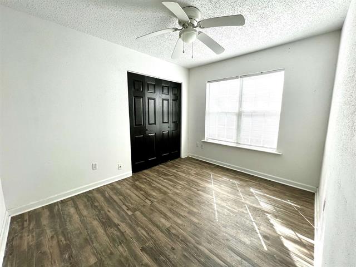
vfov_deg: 89.9
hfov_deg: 106.2
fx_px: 134
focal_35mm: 13
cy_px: 134
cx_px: 178
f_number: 1.8
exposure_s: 1/152
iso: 32
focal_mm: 1.57
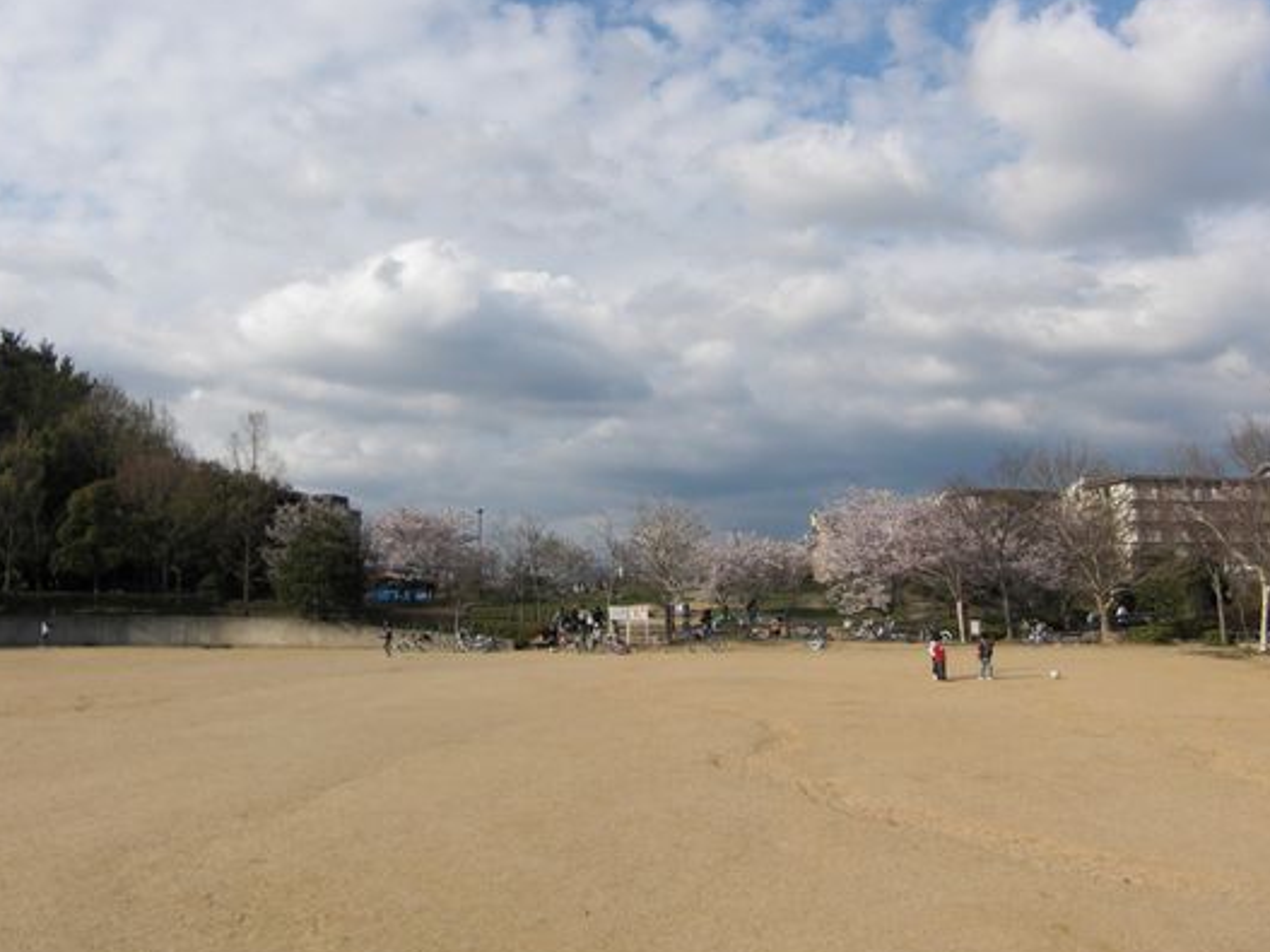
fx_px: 1247
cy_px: 410
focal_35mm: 34
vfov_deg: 41.7
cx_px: 595
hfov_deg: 53.9
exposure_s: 1/250
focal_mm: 4.9
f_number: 7
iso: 50
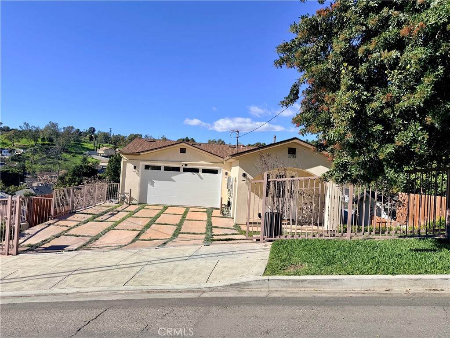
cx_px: 225
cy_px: 169
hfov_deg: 71.6
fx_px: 312
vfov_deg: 56.8
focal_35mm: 24
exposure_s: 1/6173
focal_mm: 6.76
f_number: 1.78
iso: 80
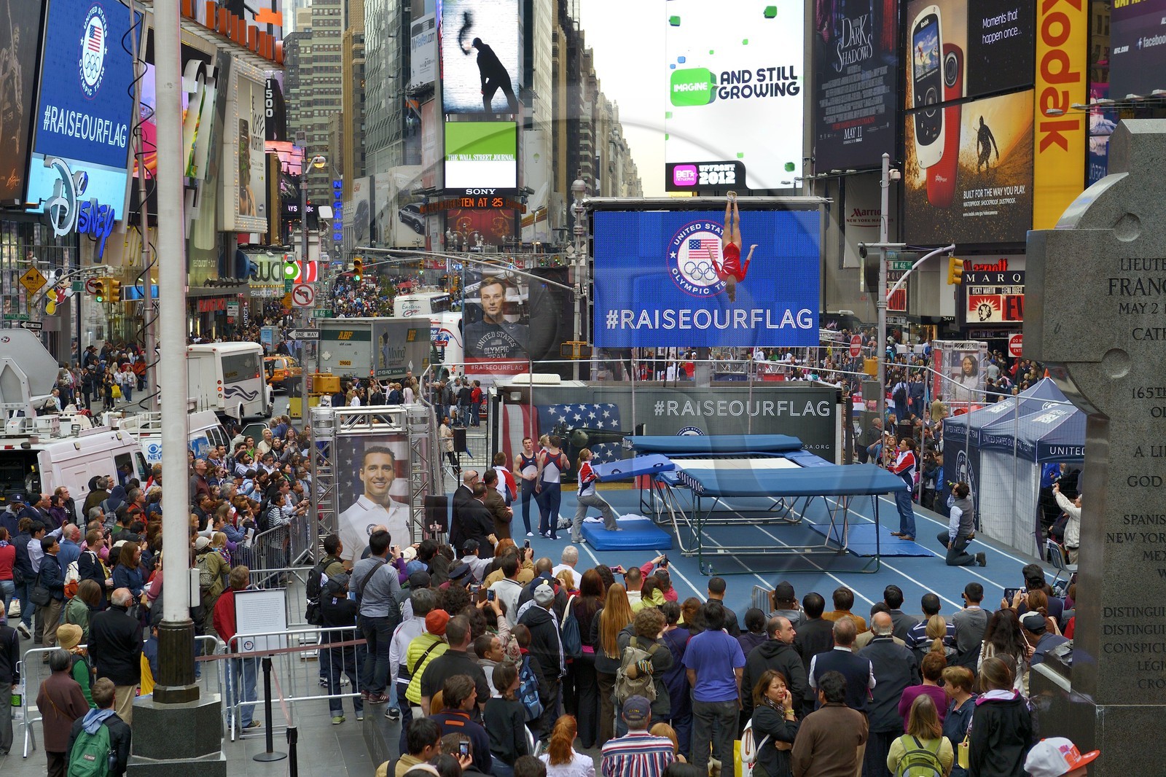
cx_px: 583
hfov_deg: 34.5
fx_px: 1878
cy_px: 388
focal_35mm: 58
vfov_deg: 23.4
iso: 400
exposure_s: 1/400
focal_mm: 58
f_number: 5
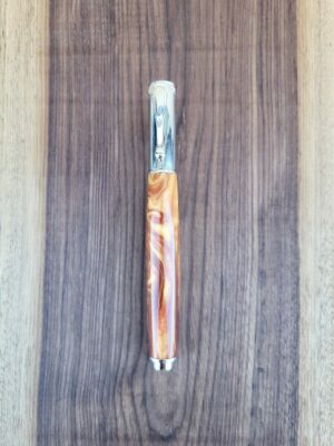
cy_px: 223
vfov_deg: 67.3
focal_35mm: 26
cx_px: 167
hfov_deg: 53.1
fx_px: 334
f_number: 1.8
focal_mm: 5.4
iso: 80
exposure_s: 1/100
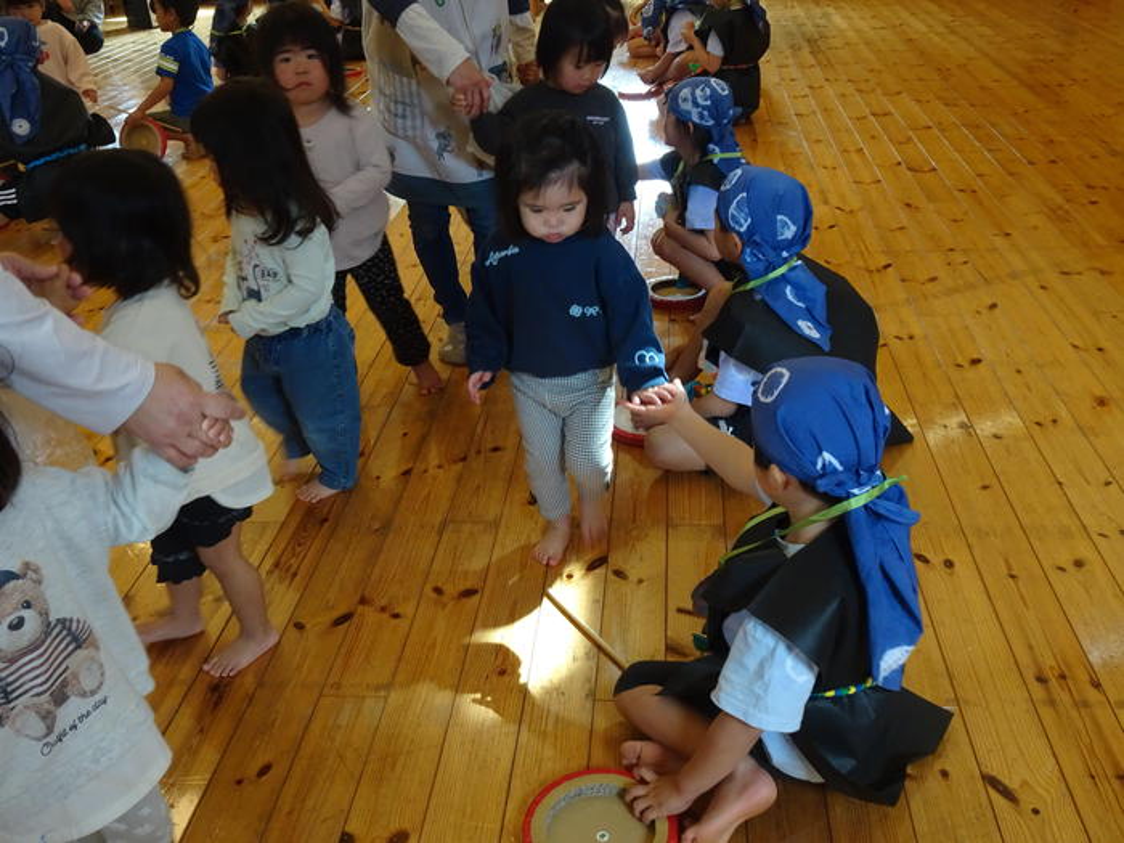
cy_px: 422
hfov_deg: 55.4
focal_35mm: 33
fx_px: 1072
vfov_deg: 42.9
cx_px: 562
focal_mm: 5.6
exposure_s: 1/40
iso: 320
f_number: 4
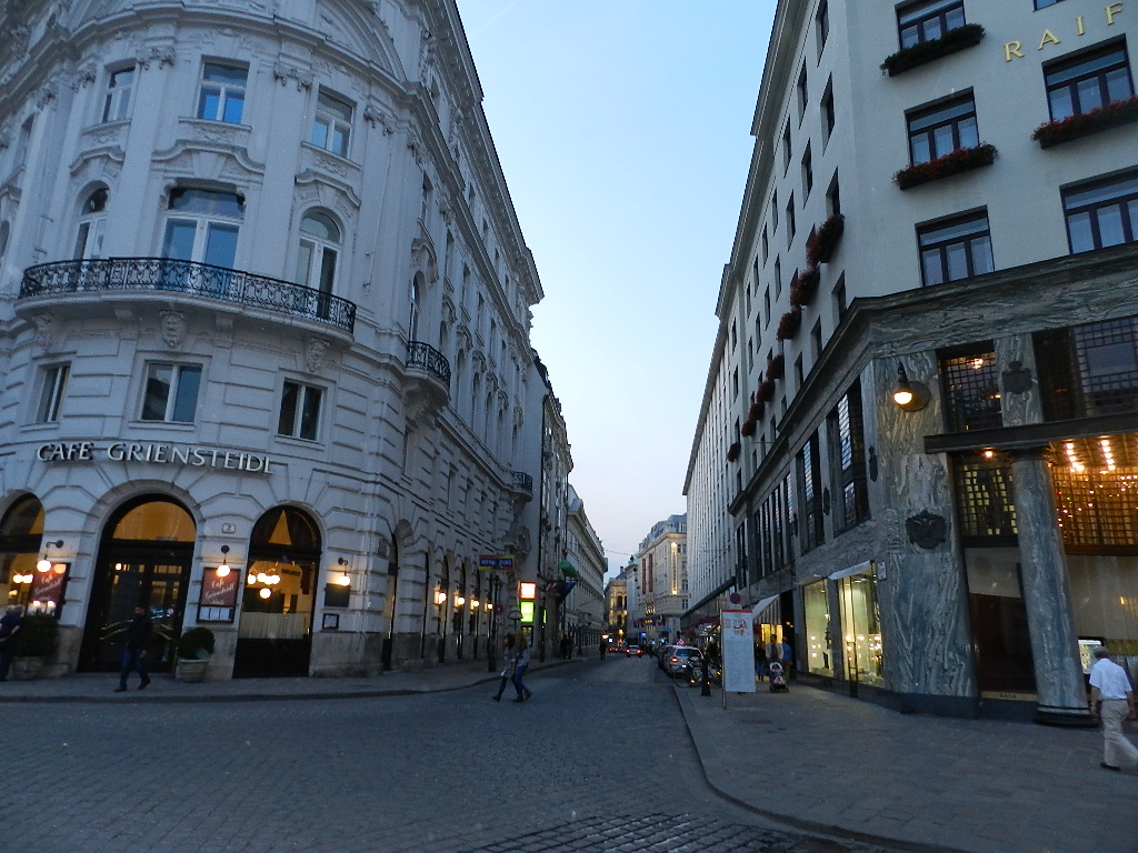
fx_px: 756
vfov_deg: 58.9
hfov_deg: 73.9
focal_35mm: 23
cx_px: 569
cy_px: 426
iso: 250
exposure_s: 1/30
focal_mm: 4
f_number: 3.4
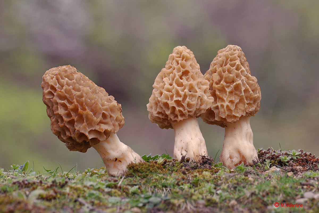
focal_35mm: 375
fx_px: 3323
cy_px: 106
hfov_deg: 5.5
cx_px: 160
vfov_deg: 3.7
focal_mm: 250
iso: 200
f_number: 5
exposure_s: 1/50
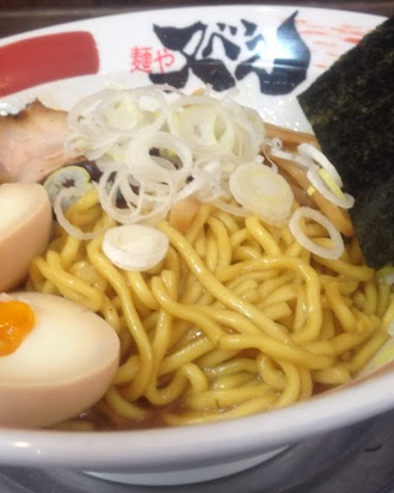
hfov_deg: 28.5
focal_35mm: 53
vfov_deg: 35.3
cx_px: 152
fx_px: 773
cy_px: 220
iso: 50
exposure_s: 1/20
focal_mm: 4.28
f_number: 2.4
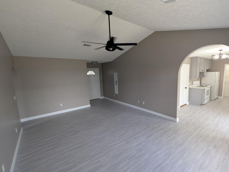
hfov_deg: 90.3
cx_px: 132
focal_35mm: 17
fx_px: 113
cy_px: 89
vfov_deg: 74.7
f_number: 2.2
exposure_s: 1/30
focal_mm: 1.83
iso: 45
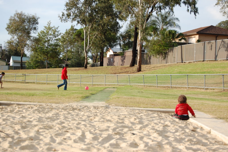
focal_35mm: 82
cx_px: 114
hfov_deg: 24.6
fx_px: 522
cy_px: 76
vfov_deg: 16.5
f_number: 8
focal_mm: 55
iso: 200
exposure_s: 1/250
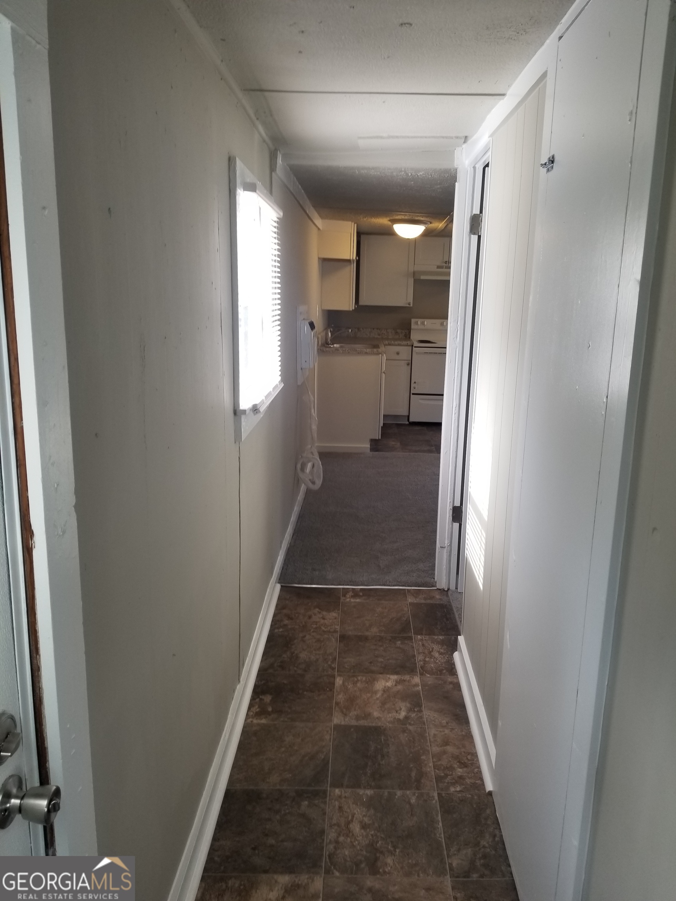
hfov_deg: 53.1
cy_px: 450
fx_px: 677
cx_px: 338
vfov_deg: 67.3
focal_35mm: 26
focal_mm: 4.25
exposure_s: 1/60
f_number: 1.7
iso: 64
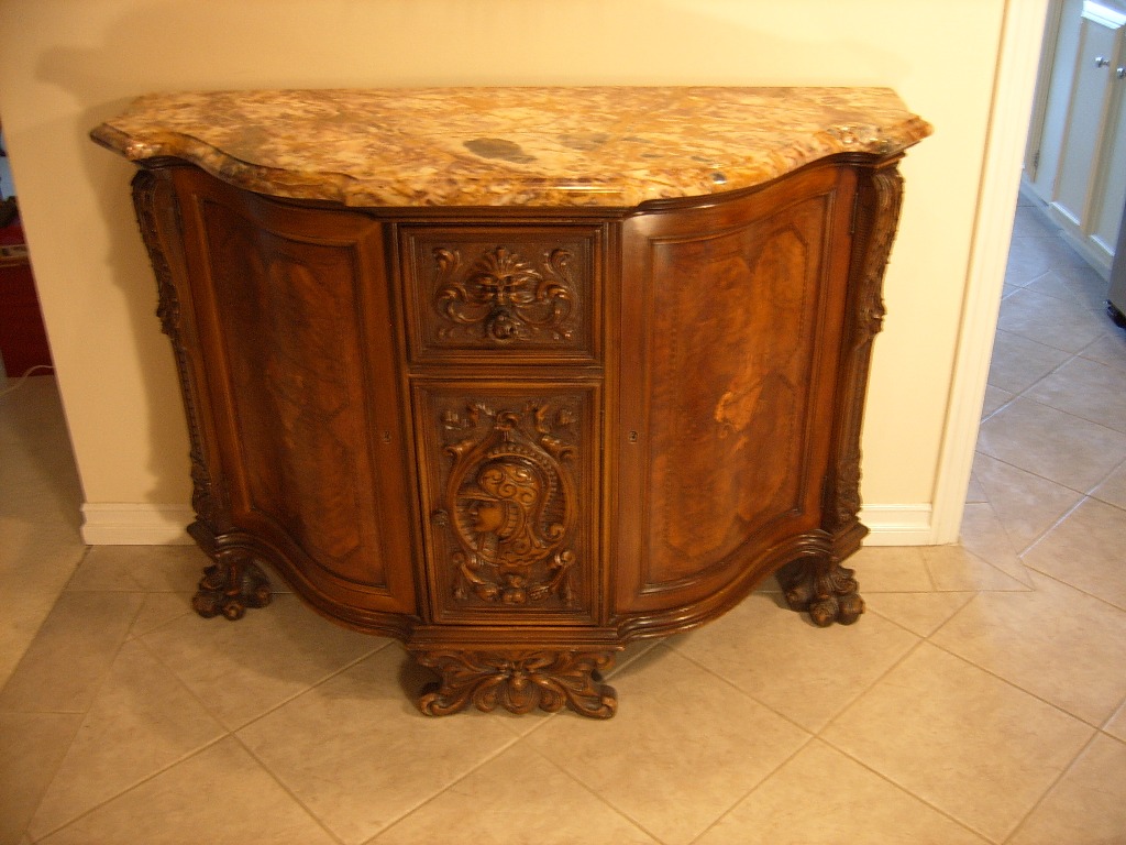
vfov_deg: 40.7
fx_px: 1138
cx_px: 563
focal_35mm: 35
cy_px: 422
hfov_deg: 52.6
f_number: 2.8
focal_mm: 5.8
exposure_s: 1/15
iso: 100
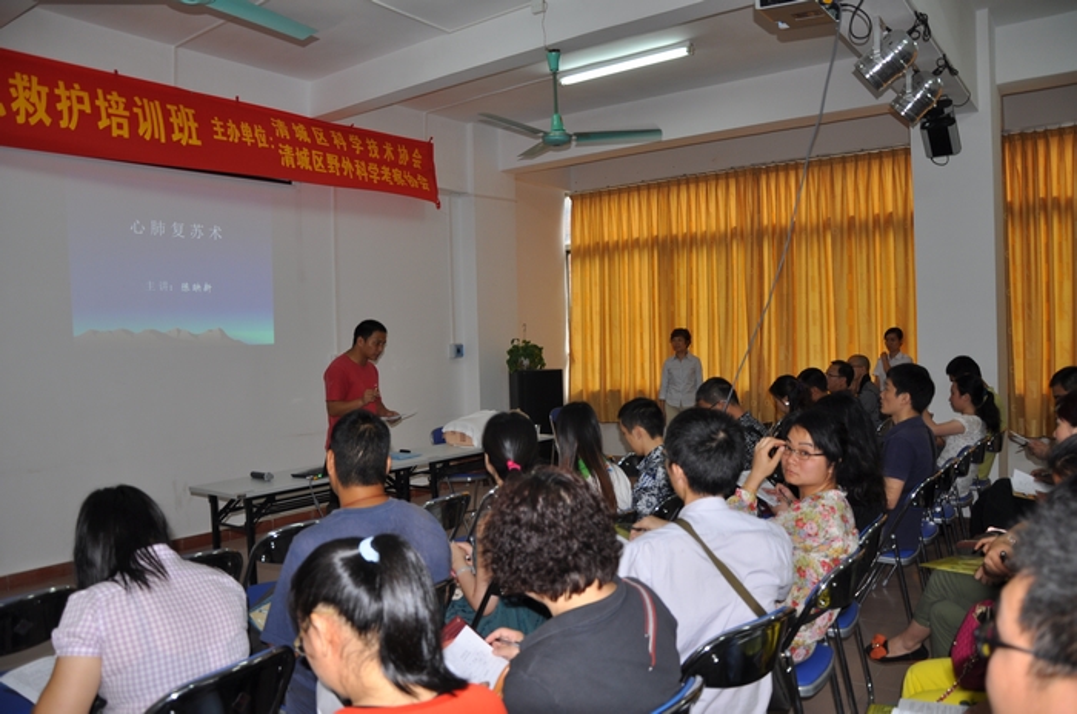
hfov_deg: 67.5
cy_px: 357
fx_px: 806
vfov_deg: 47.8
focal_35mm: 27
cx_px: 538
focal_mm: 18
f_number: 3.5
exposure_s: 1/60
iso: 200
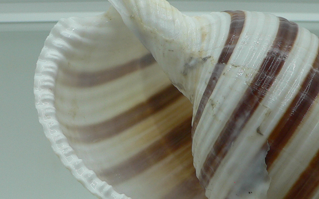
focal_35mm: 69
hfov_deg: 29.7
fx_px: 600
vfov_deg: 18.8
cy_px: 139
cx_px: 202
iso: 80
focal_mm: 4.6
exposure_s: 1/80
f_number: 2.8
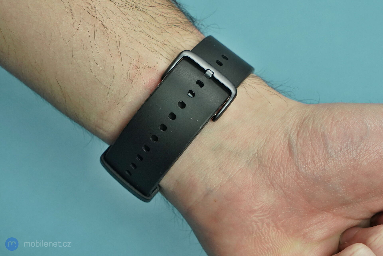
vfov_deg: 19.5
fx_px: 745
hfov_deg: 28.8
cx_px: 192
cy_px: 128
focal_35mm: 70
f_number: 8
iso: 2500
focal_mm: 70
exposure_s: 1/200
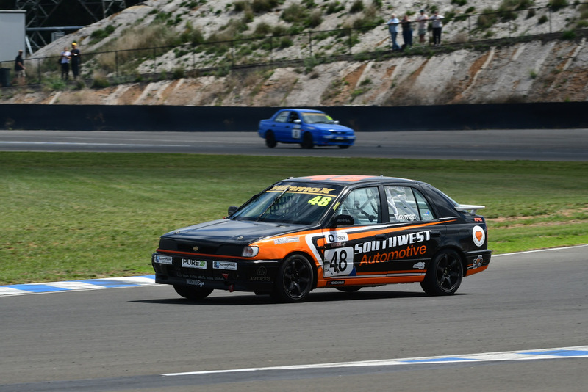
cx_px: 294
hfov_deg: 6.9
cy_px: 196
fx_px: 4902
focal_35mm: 300
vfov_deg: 4.6
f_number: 10
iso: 250
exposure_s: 1/640
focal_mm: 200
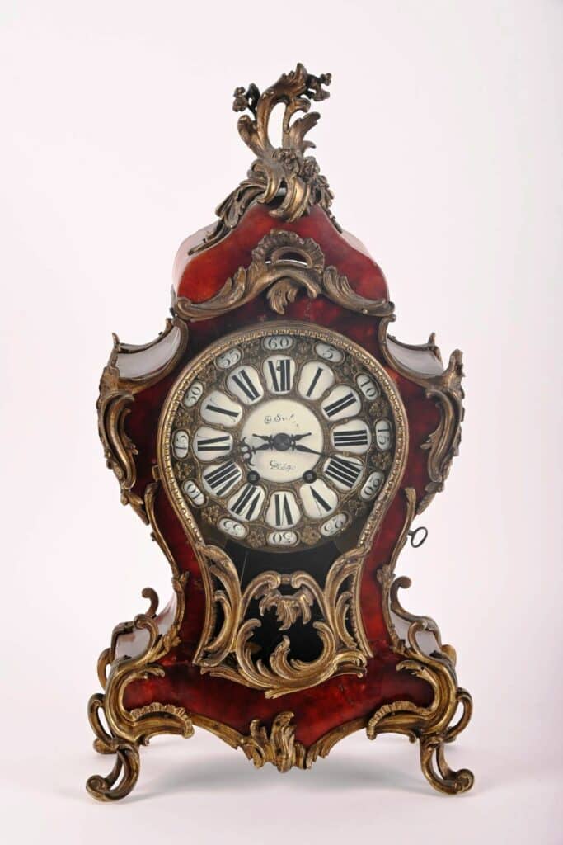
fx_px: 2298
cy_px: 422
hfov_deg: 14.0
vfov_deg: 20.8
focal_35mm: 98
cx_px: 282
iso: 100
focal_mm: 98
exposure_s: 1/200
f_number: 14
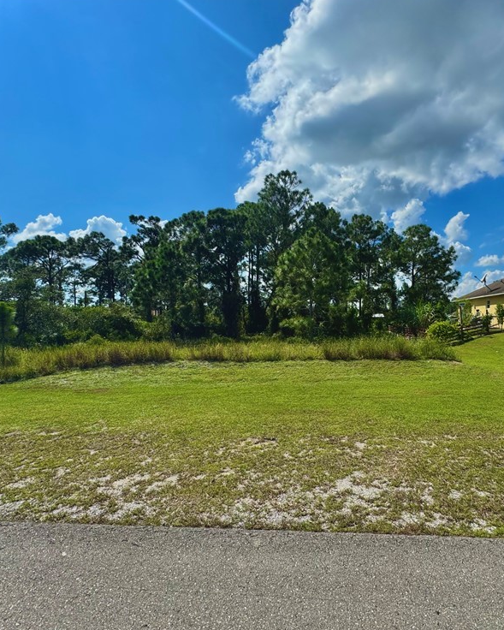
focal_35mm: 19
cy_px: 320
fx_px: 354
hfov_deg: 70.0
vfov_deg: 83.3
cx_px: 305
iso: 50
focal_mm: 2.22
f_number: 2.2
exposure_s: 1/2342
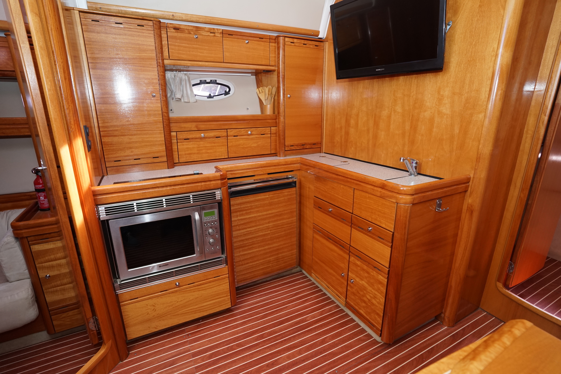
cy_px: 187
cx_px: 280
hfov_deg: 93.3
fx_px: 265
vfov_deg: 70.4
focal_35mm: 17
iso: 640
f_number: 4
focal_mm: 17
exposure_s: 1/160
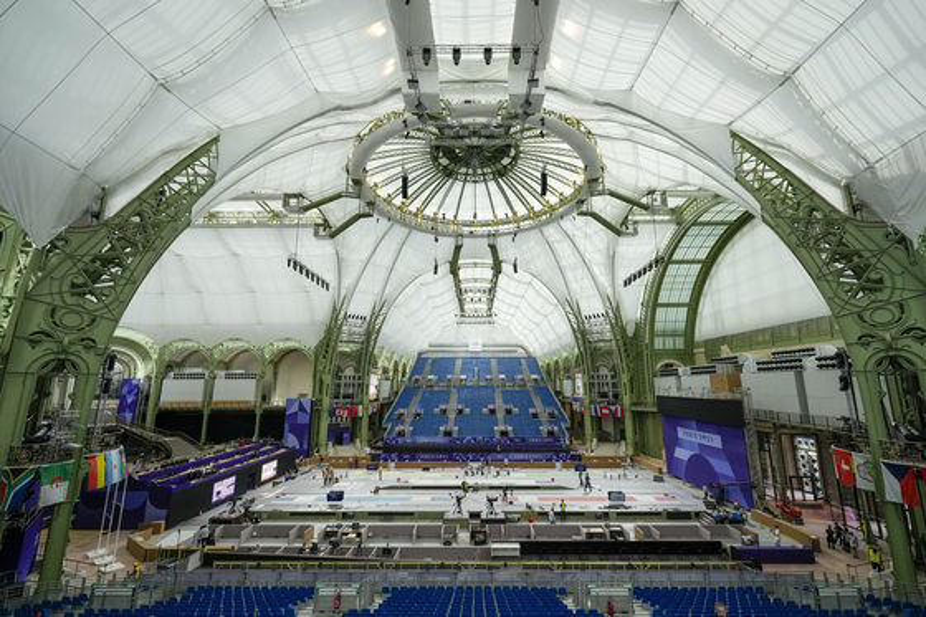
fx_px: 360
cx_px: 463
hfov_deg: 104.3
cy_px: 308
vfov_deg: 81.2
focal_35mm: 14
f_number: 8
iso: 1600
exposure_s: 1/320
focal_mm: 14
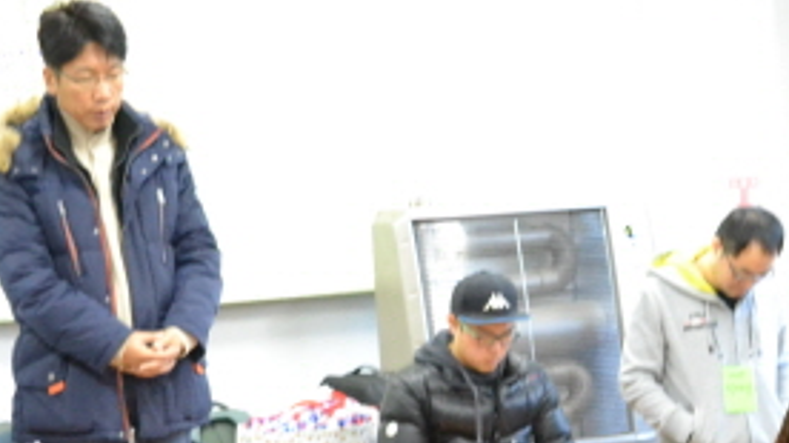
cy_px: 656
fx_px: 2823
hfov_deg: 15.7
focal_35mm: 135
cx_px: 718
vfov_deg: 8.8
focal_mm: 32
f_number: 4.8
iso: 3200
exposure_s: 1/50
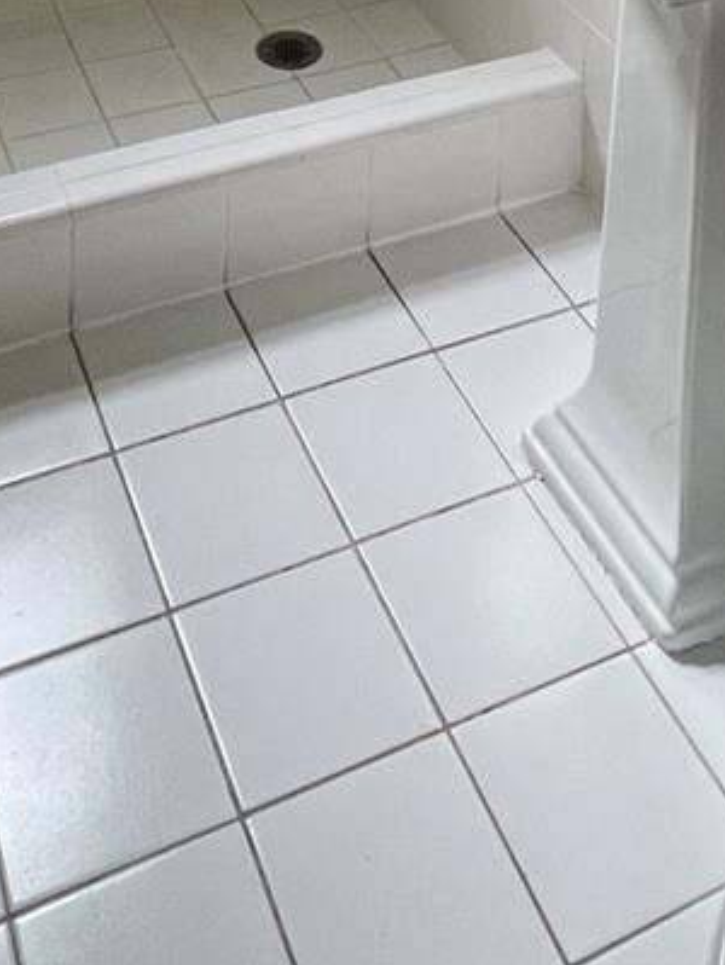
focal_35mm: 50
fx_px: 1394
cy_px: -600
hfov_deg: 29.1
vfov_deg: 25.0
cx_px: 297
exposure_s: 1/99
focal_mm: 1.57
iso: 160
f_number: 1.8
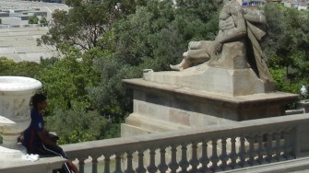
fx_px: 819
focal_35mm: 100
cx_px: -65
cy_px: -58
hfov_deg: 20.0
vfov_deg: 11.7
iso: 160
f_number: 7
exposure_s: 1/576
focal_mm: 5.4
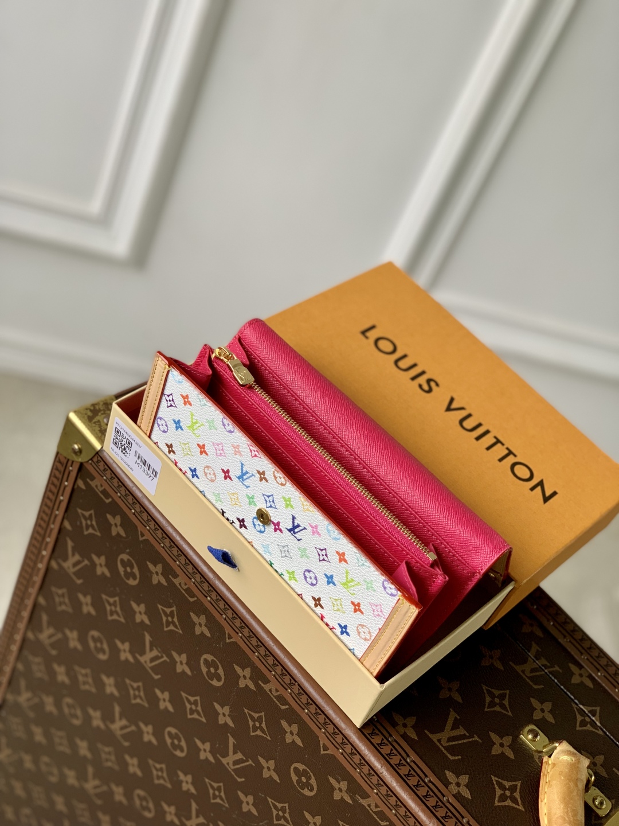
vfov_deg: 36.8
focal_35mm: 52
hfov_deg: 28.0
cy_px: 413
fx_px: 1240
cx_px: 310
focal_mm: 6
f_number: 2.4
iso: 40
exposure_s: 1/122
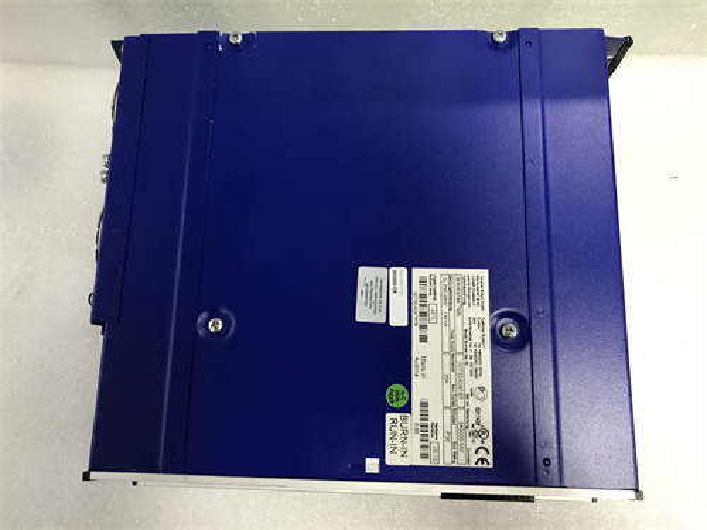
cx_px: 354
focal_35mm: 28
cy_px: 265
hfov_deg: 63.4
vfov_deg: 49.7
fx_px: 572
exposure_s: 1/25
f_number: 1.8
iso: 40
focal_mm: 3.99
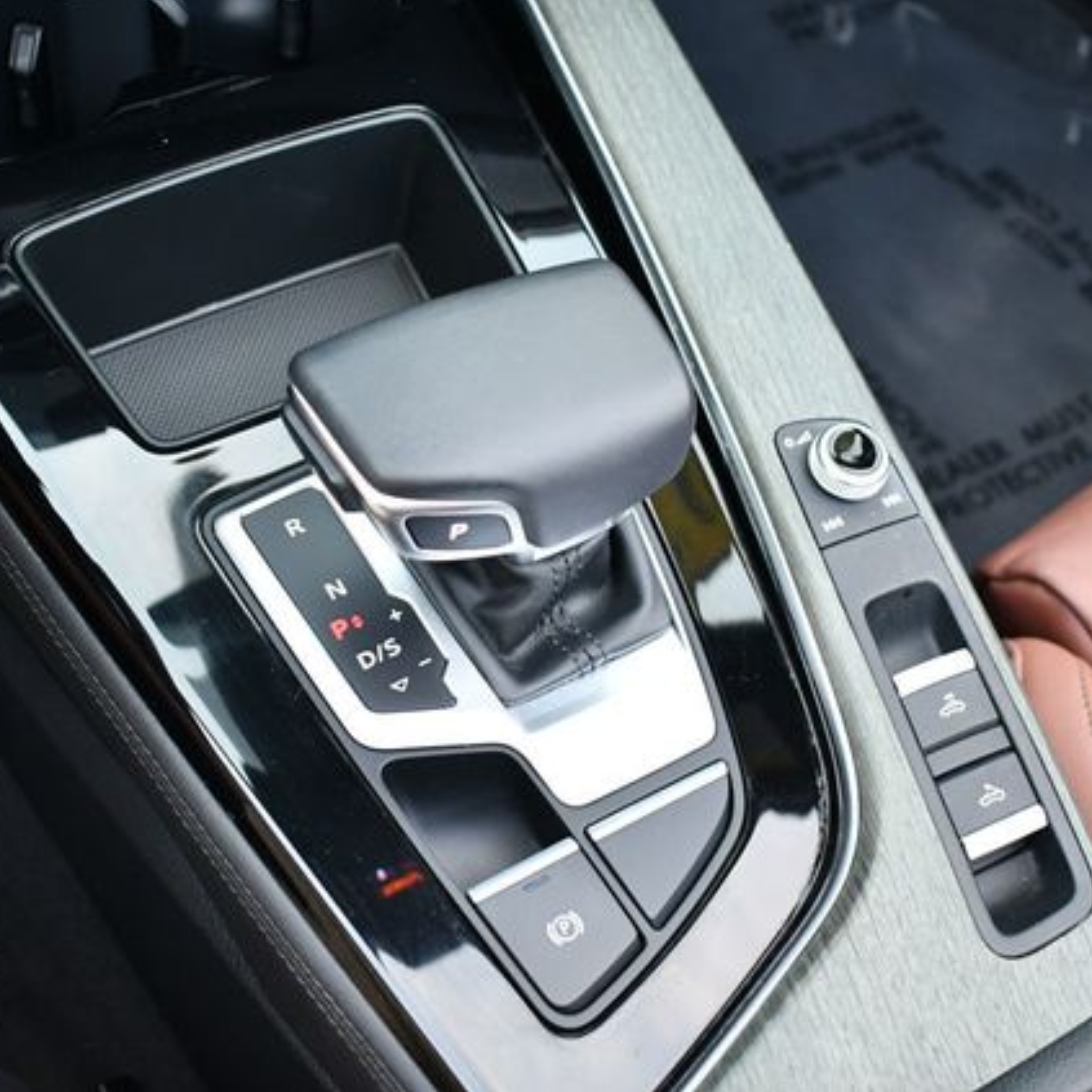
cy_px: 542
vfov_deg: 31.6
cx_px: 581
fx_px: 1927
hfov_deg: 31.6
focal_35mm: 54
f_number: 3.8
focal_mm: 21
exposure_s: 1/125
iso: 800
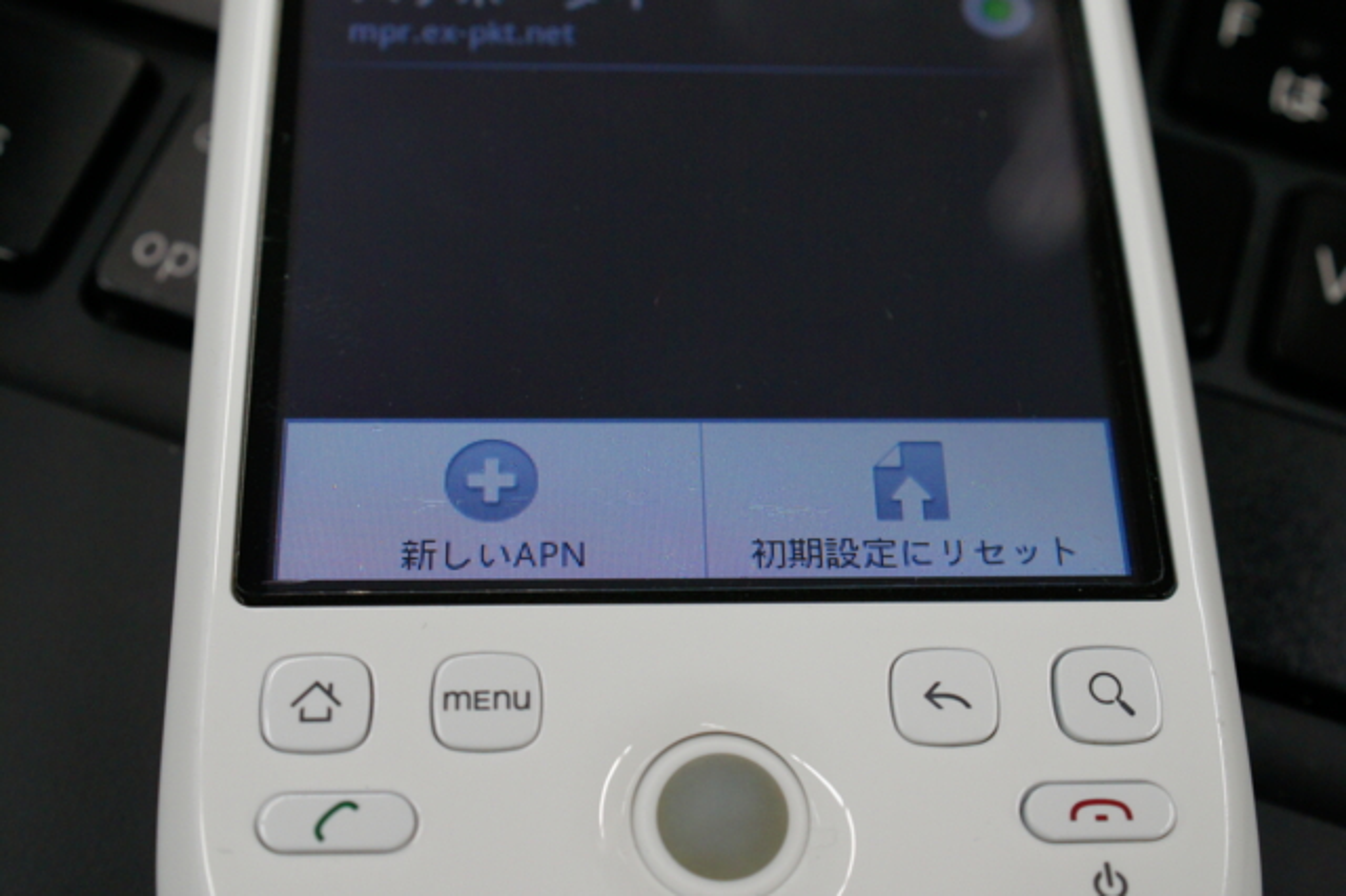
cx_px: 673
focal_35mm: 45
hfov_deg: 43.6
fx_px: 1682
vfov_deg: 29.8
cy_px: 448
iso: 800
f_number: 8
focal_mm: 30
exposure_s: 1/50
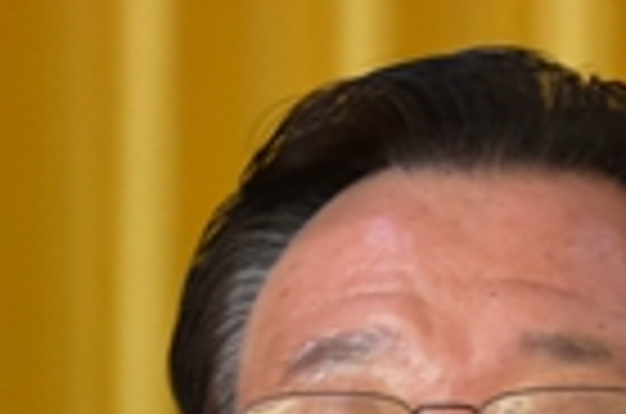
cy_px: 1015
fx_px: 6003
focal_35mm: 346
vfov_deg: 3.9
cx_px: 441
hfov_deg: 6.0
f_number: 4
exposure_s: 1/125
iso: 1600
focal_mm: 60
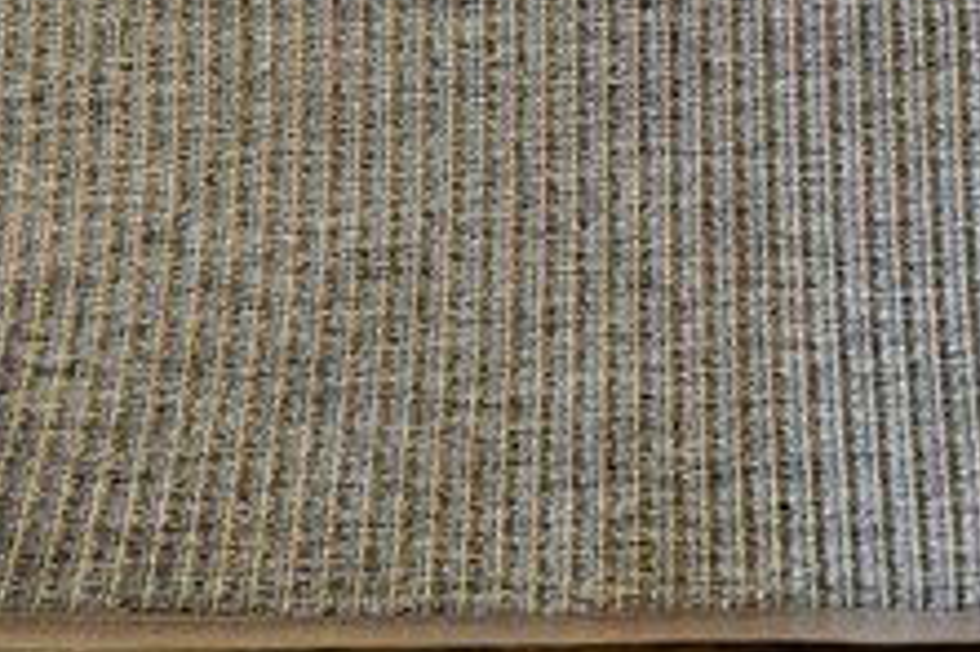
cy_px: 144
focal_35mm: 42
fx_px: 1142
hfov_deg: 46.4
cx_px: 543
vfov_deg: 31.2
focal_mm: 5.7
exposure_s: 1/60
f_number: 1.5
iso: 250
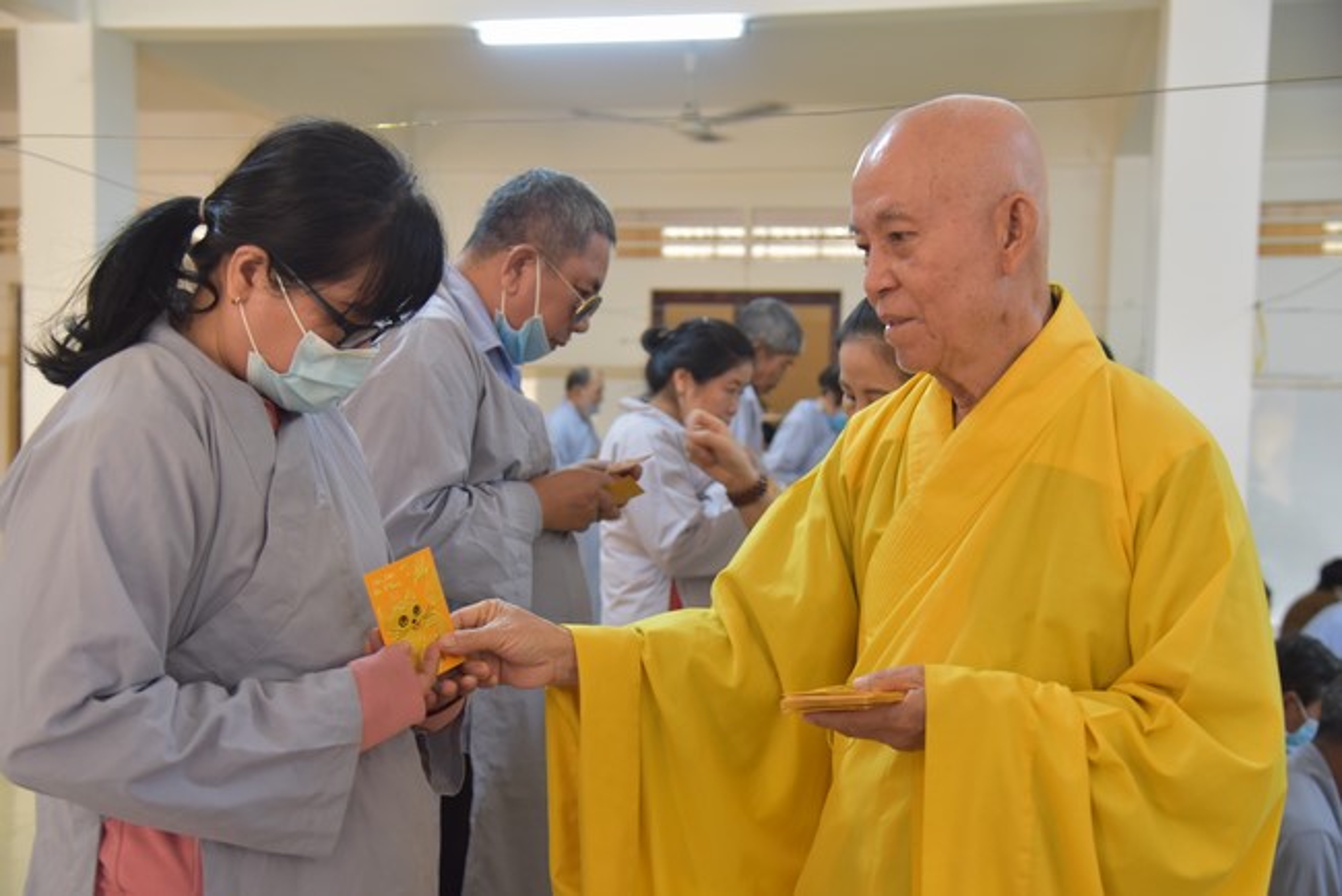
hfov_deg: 44.5
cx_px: 671
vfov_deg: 30.5
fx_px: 1641
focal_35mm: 44
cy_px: 448
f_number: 4
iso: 2800
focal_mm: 44
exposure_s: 1/60
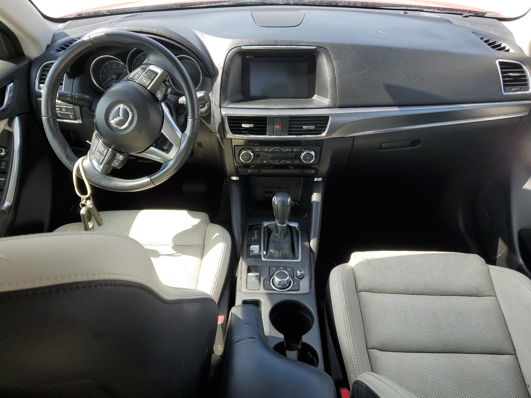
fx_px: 399
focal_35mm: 26
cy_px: 199
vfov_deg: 53.1
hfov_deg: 67.3
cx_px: 266
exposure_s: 1/500
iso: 50
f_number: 1.5
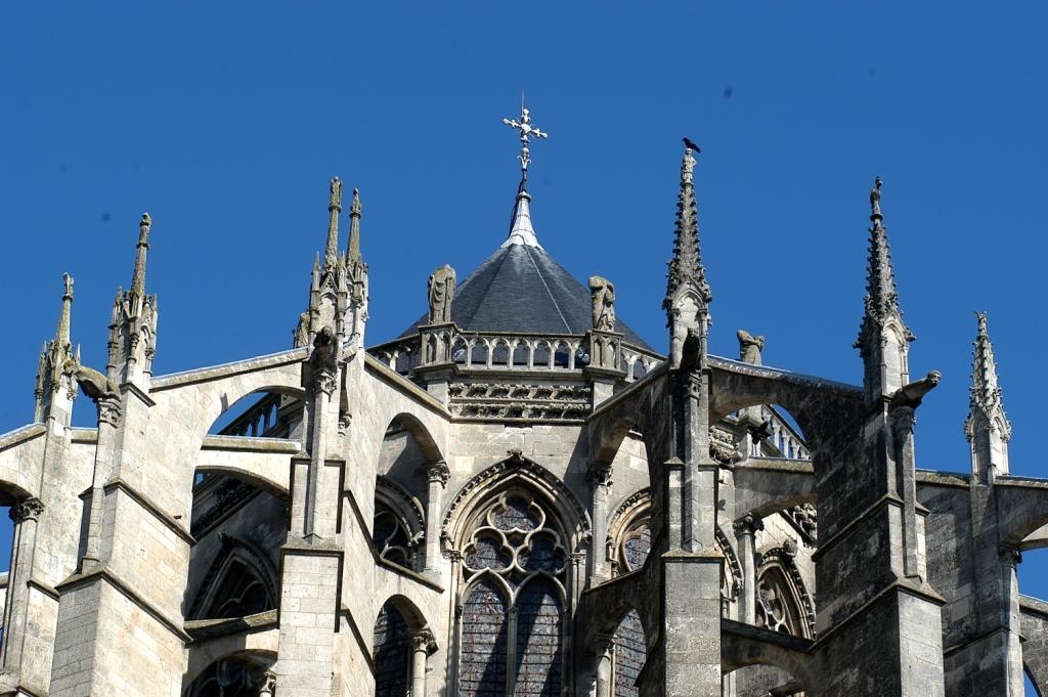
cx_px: 524
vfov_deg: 11.4
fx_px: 3490
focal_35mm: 120
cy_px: 348
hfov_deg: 17.1
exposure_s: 1/400
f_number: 10
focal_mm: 80
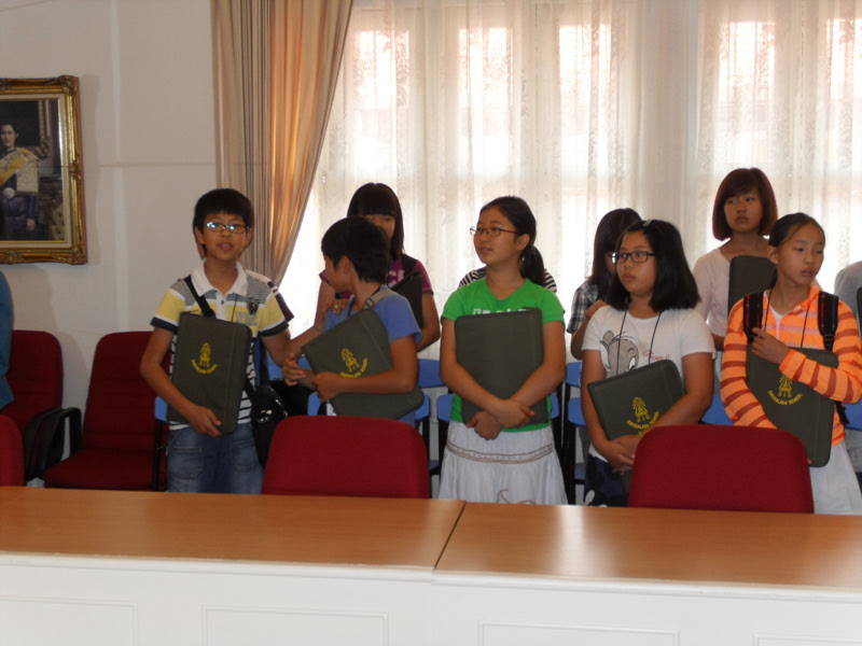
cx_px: 431
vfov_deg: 26.6
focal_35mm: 55
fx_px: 1370
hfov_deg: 34.9
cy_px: 323
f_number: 4
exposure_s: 1/60
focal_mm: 11.8
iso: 200
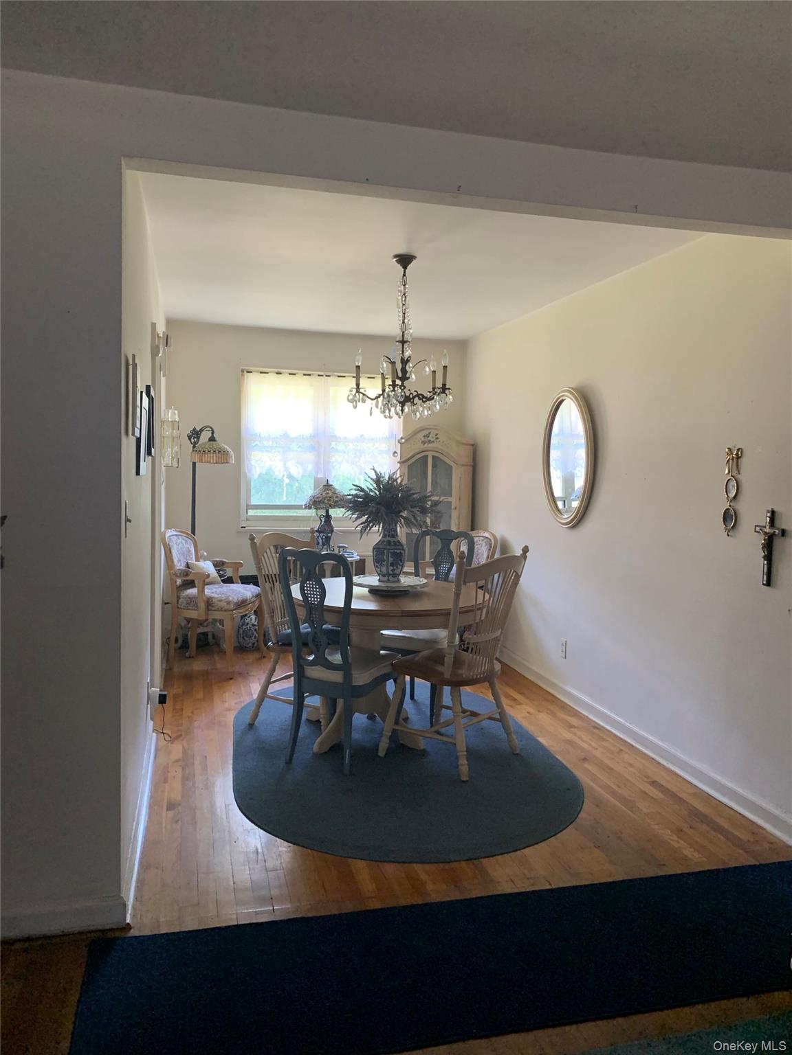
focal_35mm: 26
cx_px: 396
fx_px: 793
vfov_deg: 67.3
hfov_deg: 53.1
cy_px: 528
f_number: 1.8
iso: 320
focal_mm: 4.25
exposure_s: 1/60
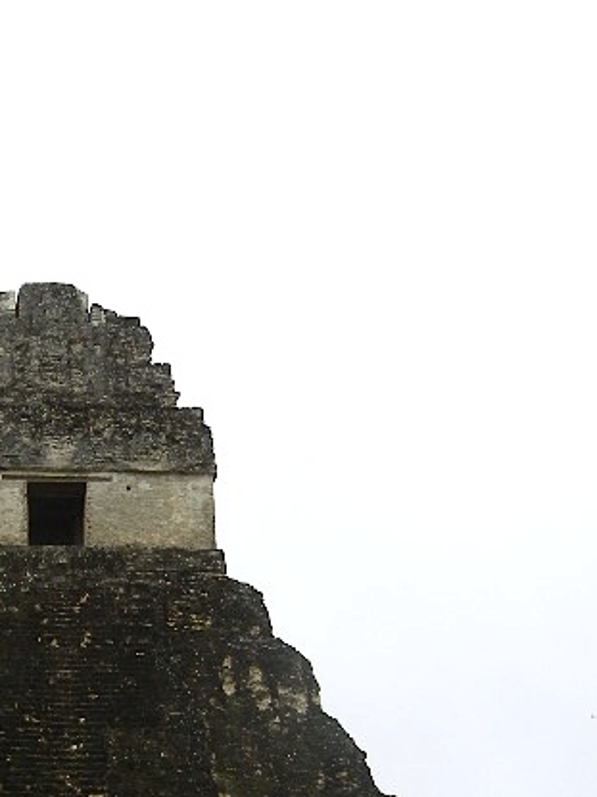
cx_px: 60
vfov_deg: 25.3
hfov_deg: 19.5
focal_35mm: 74
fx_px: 1703
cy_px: 764
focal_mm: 5.4
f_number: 3.5
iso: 160
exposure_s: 1/713
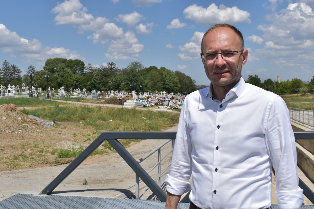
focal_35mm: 39
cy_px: 104
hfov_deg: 49.6
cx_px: 157
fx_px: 340
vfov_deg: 34.2
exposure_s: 1/640
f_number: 13
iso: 200
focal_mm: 26
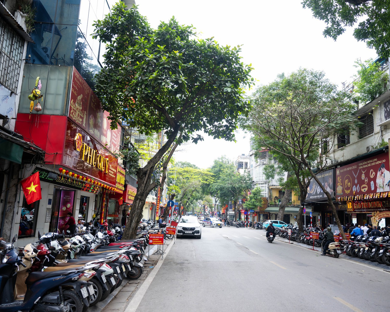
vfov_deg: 51.5
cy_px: 161
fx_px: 323
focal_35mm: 28
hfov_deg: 62.2
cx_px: 201
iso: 250
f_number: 2.8
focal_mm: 24
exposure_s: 1/400
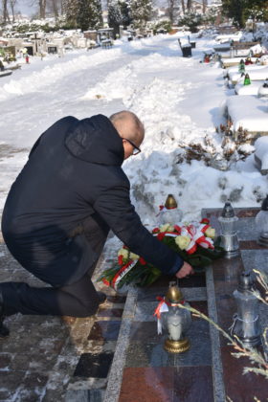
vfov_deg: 38.9
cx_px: 134
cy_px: 201
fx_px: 569
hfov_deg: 26.5
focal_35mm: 51
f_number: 9
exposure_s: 1/250
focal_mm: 34
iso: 100
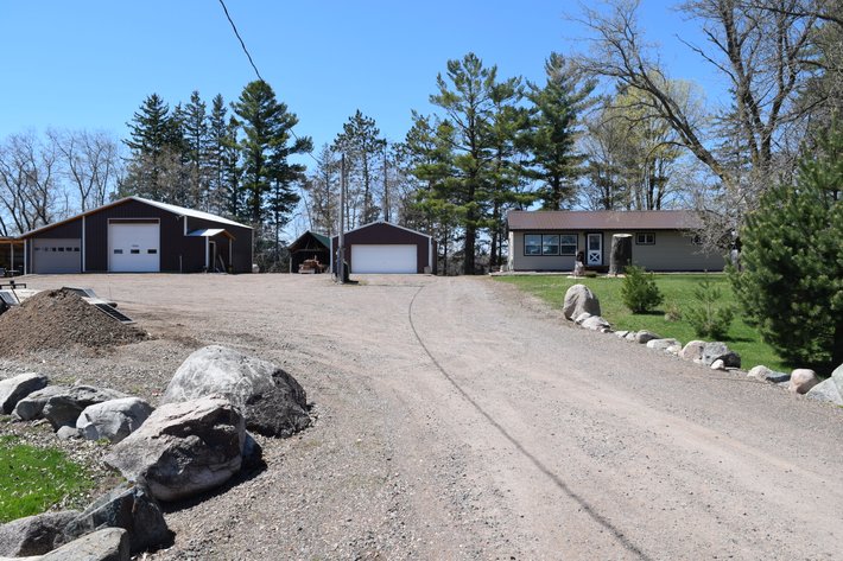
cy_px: 280
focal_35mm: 27
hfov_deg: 67.4
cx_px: 422
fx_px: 632
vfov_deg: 47.9
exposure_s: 1/320
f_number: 9
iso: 200
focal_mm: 18
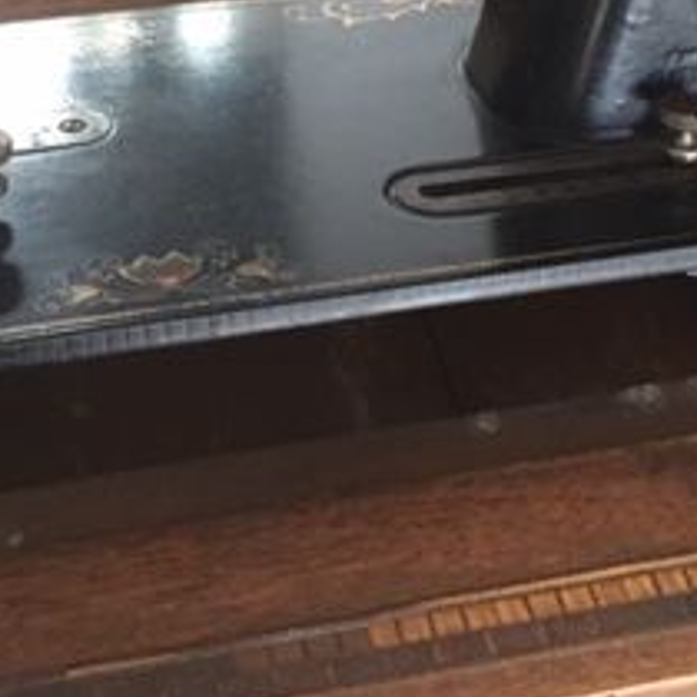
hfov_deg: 22.1
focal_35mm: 78
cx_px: 209
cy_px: 46
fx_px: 1777
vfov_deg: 21.6
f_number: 2.2
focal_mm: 4.15
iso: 160
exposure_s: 1/33
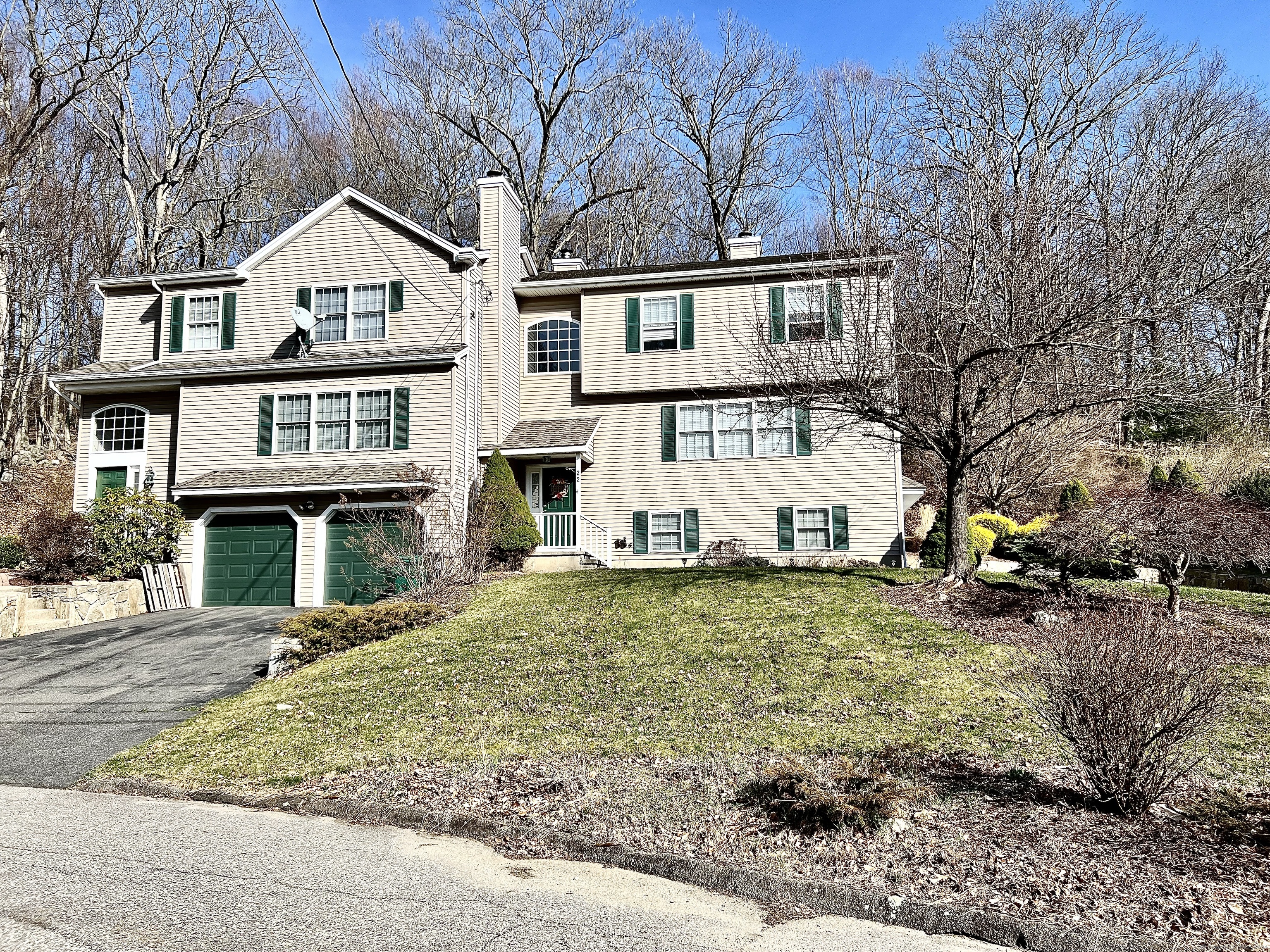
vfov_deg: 53.1
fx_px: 954
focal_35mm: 26
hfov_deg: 67.3
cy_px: 476
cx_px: 635
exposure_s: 1/4115
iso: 50
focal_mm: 5.7
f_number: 1.5
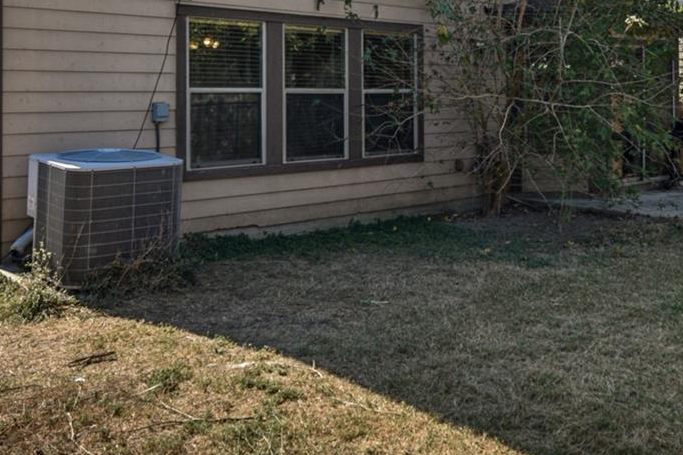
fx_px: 797
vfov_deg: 30.9
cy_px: 76
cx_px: 465
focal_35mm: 42
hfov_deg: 45.6
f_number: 8
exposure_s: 1/200
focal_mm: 14
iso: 100
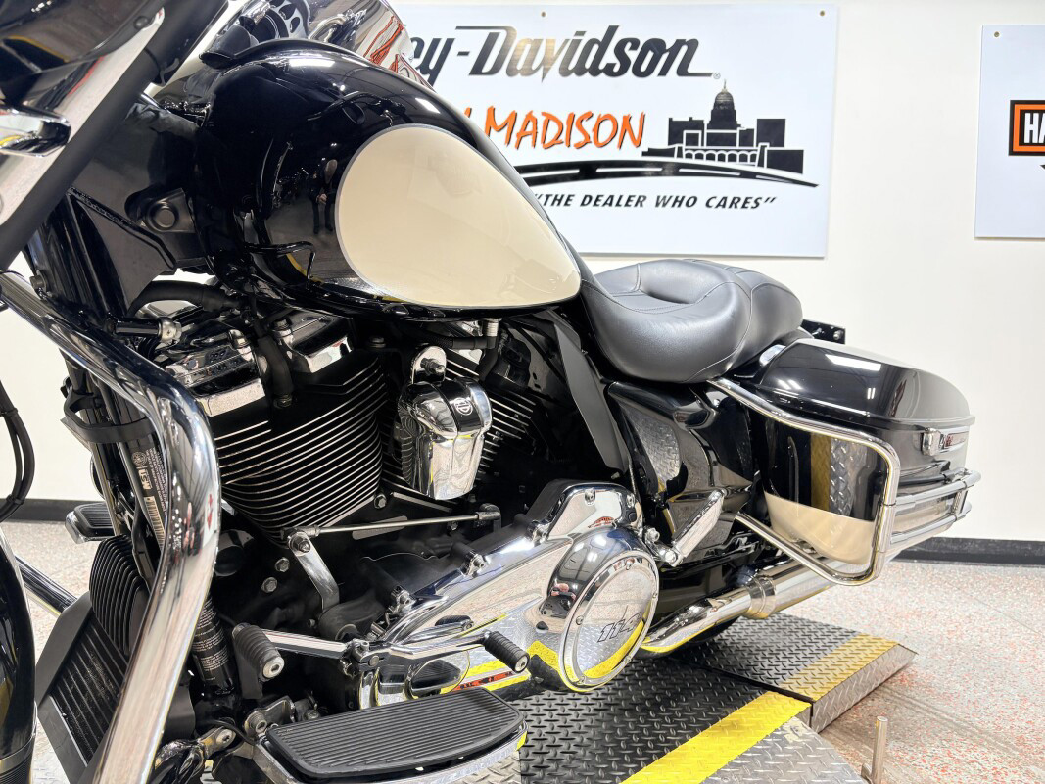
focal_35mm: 26
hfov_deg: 67.3
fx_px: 785
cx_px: 522
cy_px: 392
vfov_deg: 53.1
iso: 80
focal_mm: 5.96
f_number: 1.6
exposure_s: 1/120
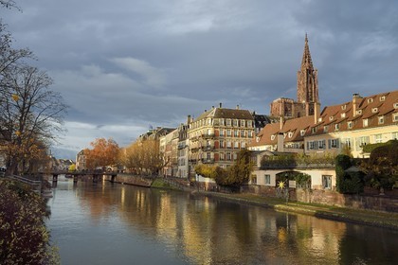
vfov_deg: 43.6
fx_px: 332
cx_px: 199
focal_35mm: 30
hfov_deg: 61.9
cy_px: 132
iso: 400
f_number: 13
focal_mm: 30
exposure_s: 1/250
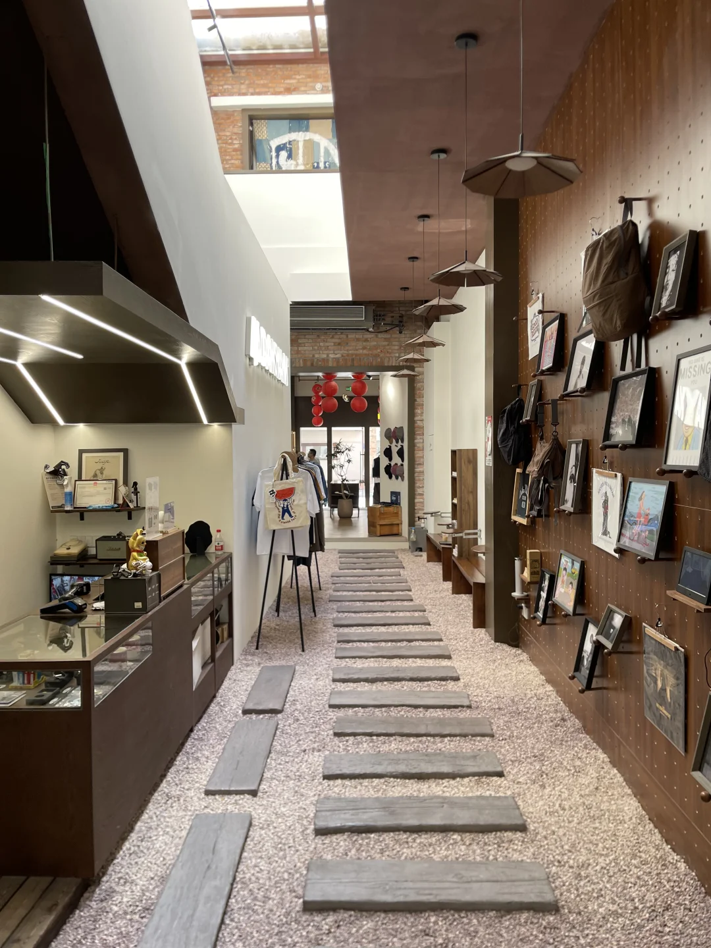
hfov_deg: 54.9
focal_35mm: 25
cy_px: 474
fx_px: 685
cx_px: 356
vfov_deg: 69.4
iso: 64
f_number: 1.6
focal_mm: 5.1
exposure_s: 1/121
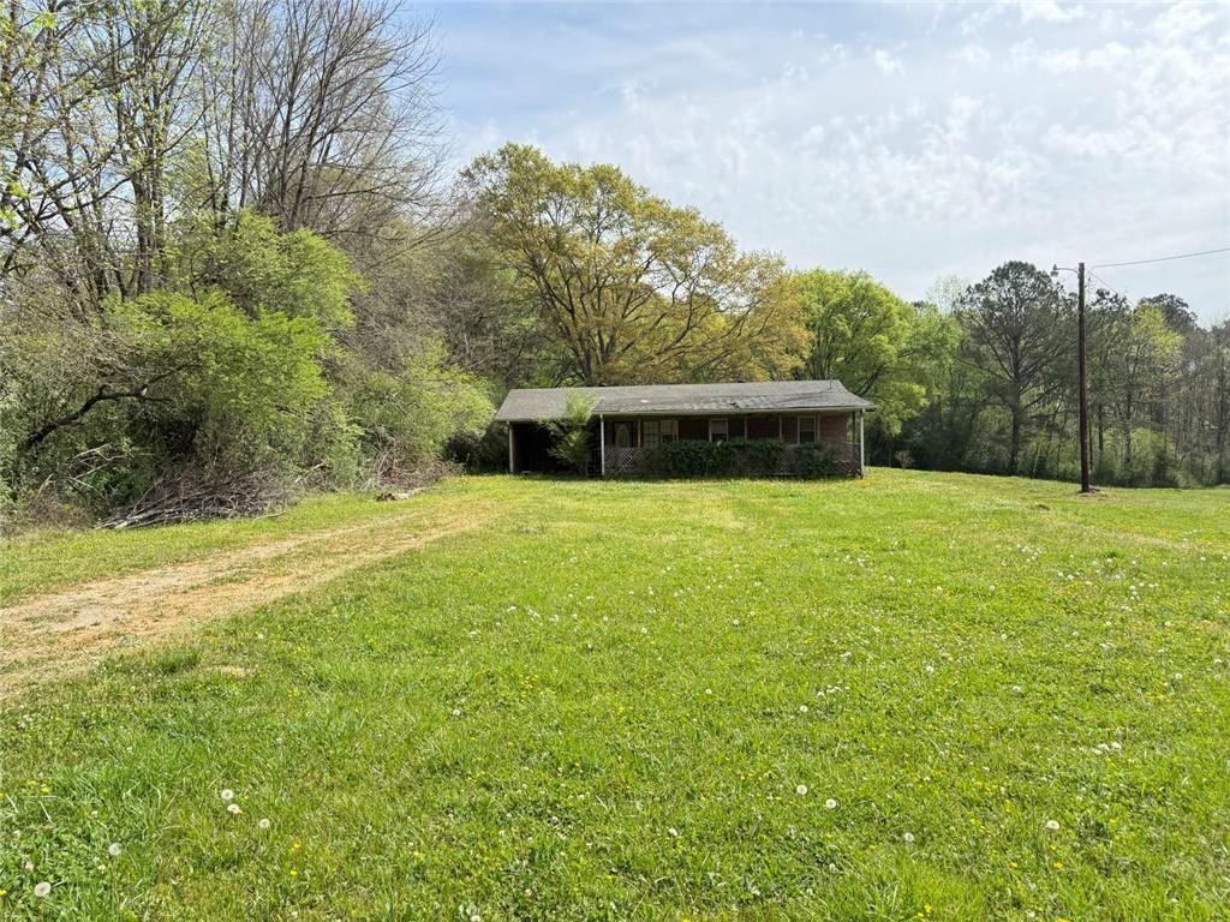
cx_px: 615
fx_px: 853
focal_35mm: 24
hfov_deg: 71.6
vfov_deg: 56.8
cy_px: 461
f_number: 1.78
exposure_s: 1/2703
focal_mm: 6.76
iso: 100
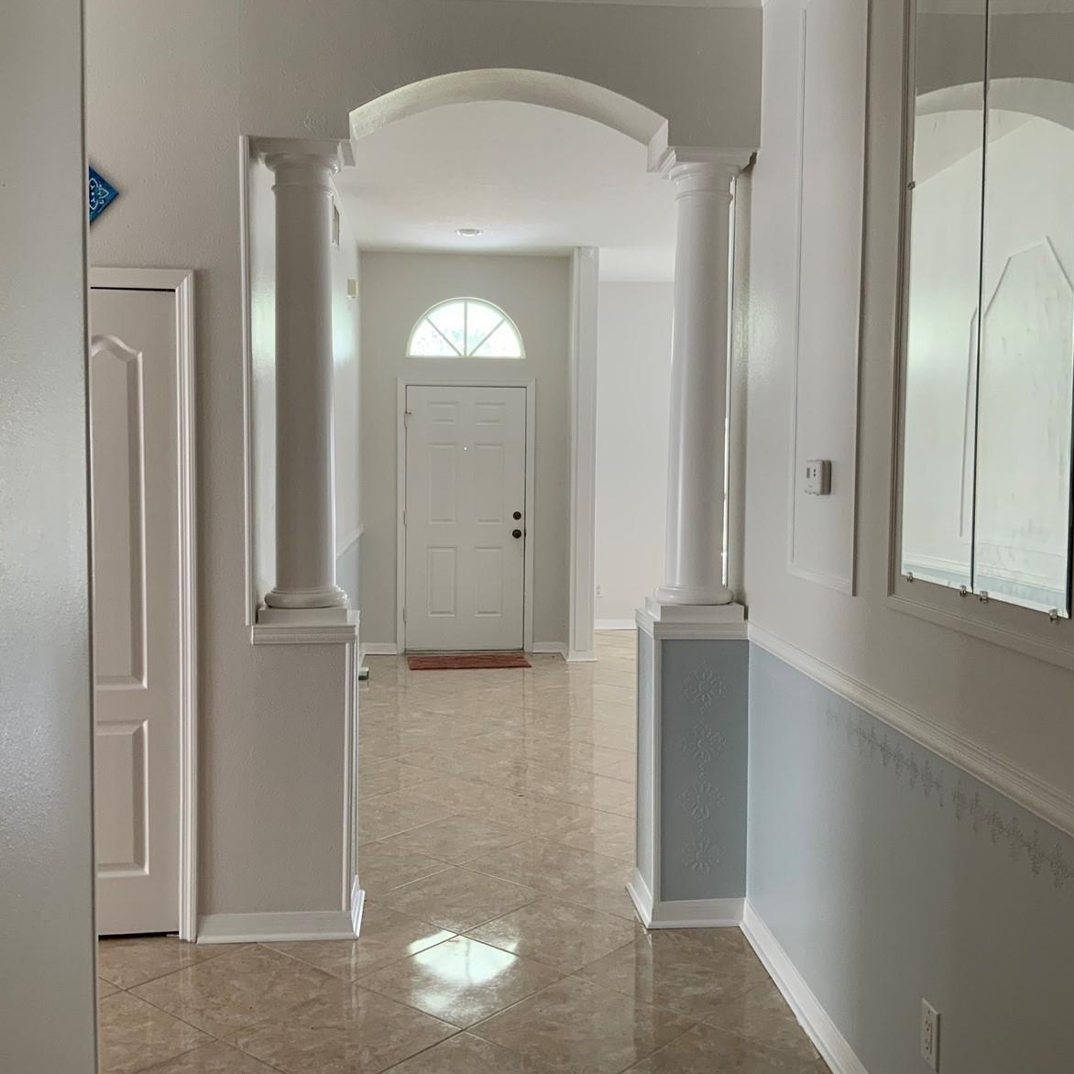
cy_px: 539
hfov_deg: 47.2
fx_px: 1229
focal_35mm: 35
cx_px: 535
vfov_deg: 47.2
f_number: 1.8
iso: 50
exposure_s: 1/60
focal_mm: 3
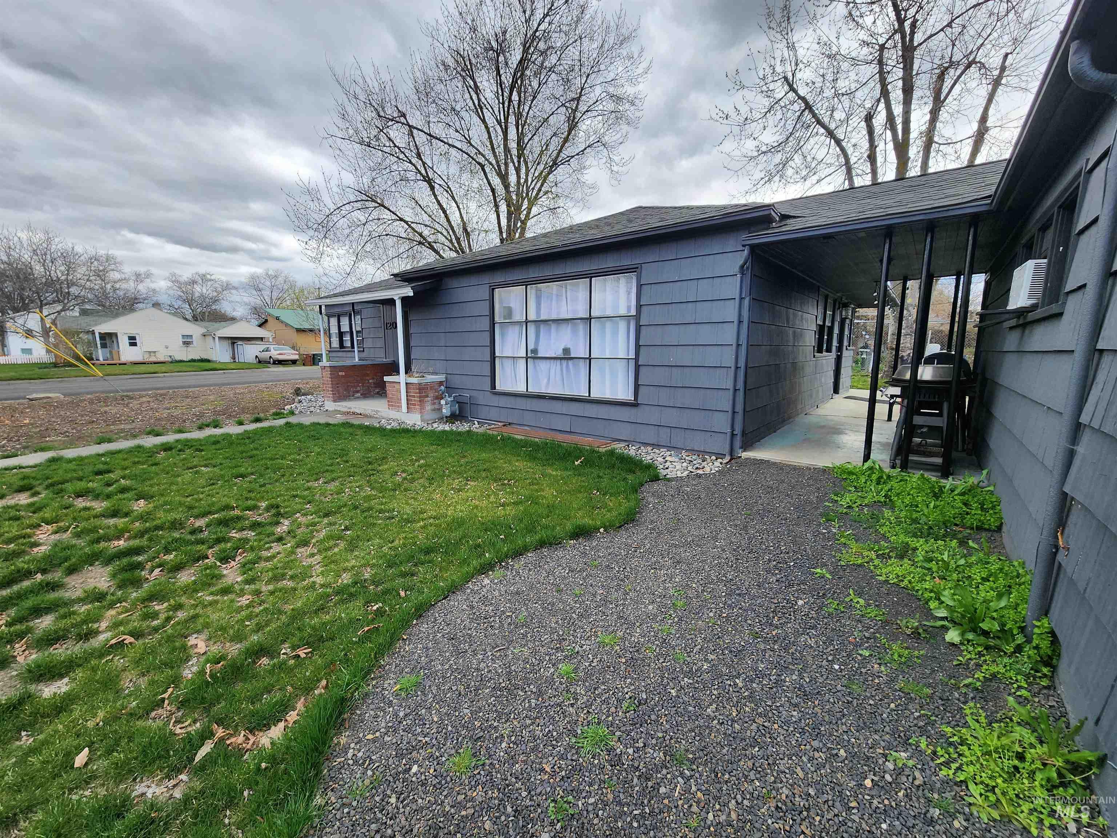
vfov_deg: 89.9
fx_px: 419
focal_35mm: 13
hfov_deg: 106.2
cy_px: 419
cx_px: 558
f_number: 2.2
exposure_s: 1/654
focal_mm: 2.2
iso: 50
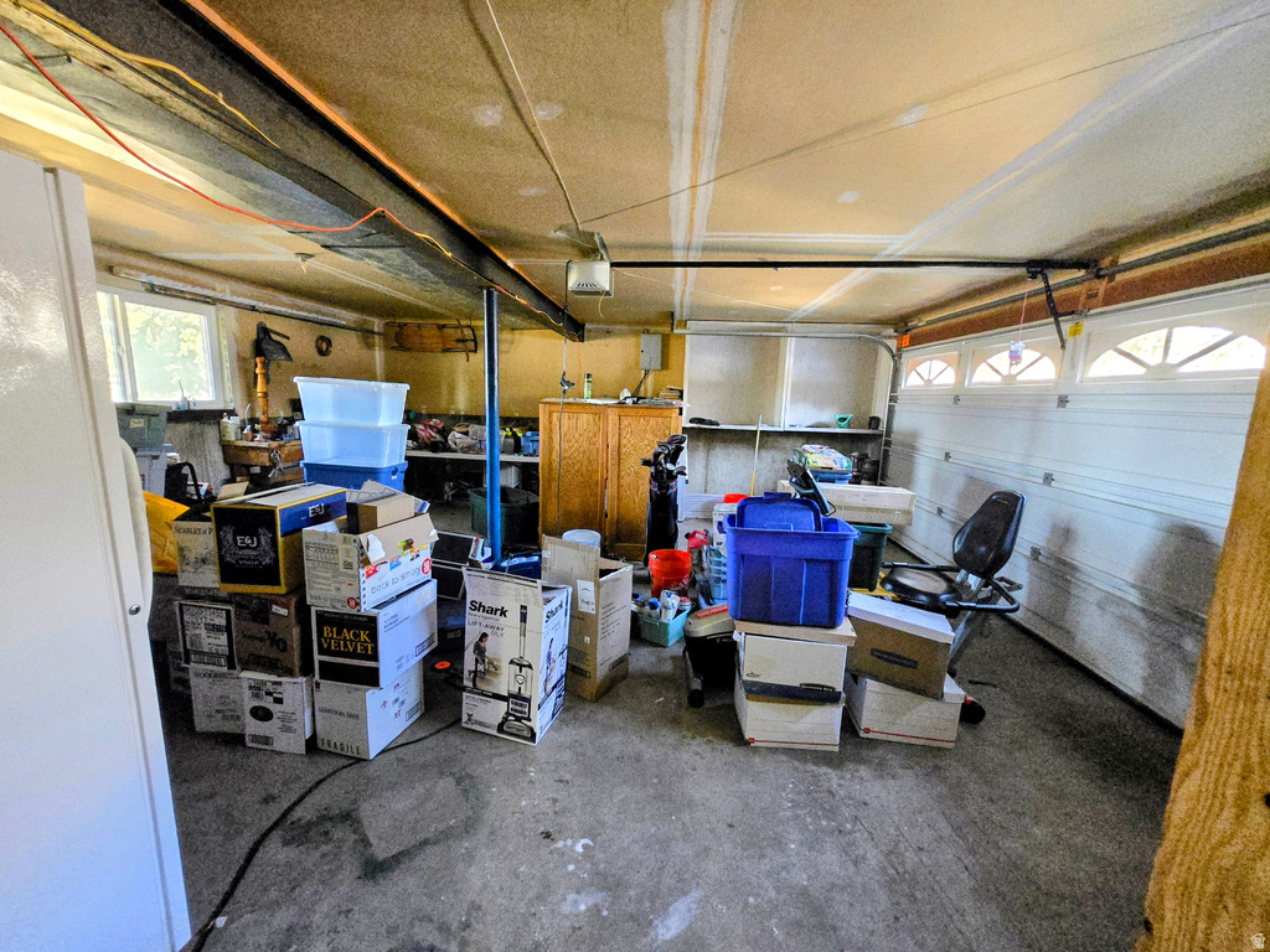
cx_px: 635
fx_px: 477
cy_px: 476
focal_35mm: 13
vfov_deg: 89.9
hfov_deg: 106.2
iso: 1600
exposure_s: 1/60
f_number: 2.2
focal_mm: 1.7
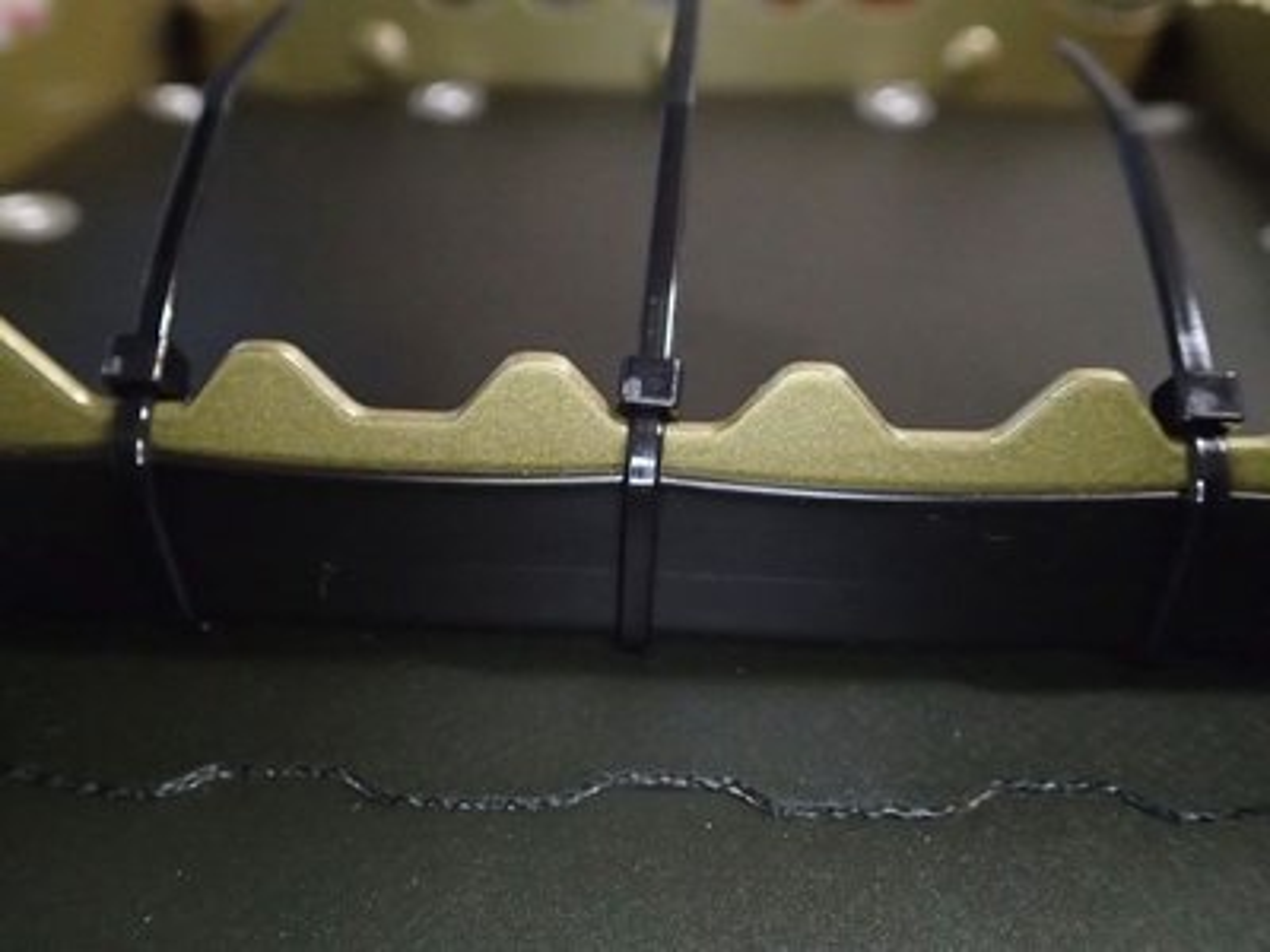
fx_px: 1101
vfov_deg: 46.8
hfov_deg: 60.0
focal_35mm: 30
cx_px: 635
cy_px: 476
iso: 1600
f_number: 2.3
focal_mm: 5.5
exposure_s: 1/15
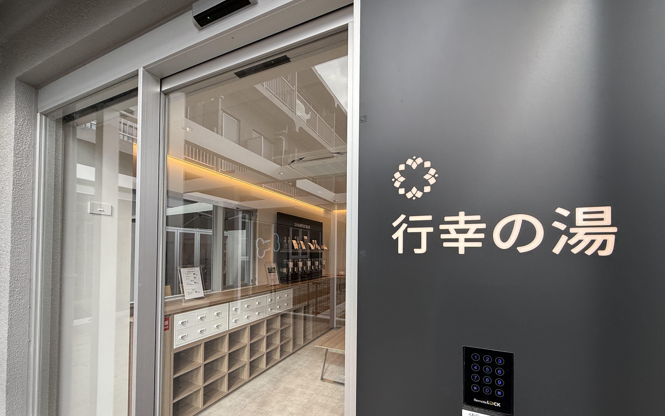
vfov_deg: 74.1
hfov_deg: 101.5
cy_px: 247
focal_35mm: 15
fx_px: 272
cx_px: 330
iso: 64
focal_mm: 2.22
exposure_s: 1/405
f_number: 2.2
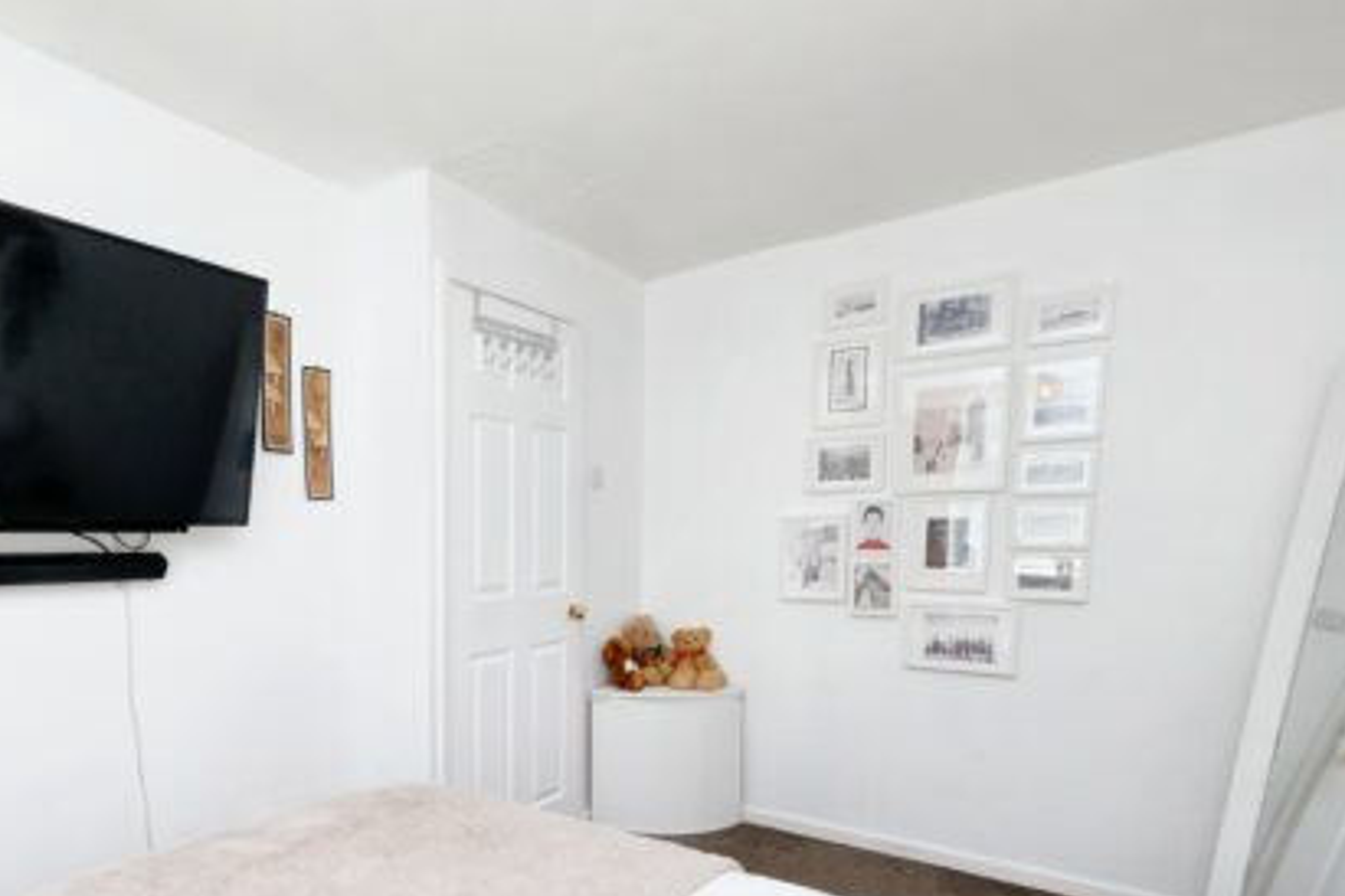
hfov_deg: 78.2
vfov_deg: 58.3
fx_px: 785
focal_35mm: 21
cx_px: 435
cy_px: 592
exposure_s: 1/220
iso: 4000
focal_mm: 10
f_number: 5.6
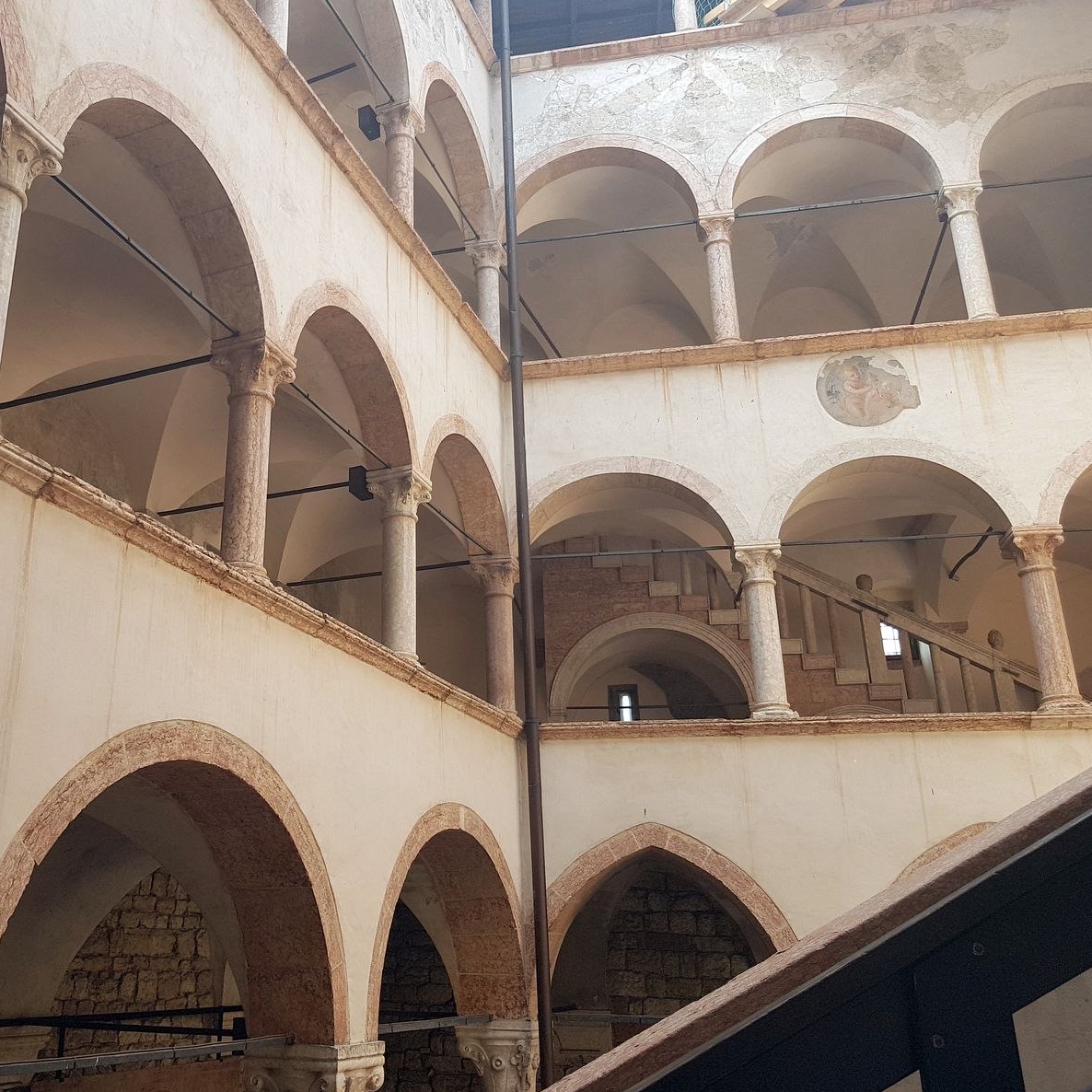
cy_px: 541
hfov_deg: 51.5
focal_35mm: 31
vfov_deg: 52.5
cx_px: 363
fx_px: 1106
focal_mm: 4.2
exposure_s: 1/200
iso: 50
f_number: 1.7
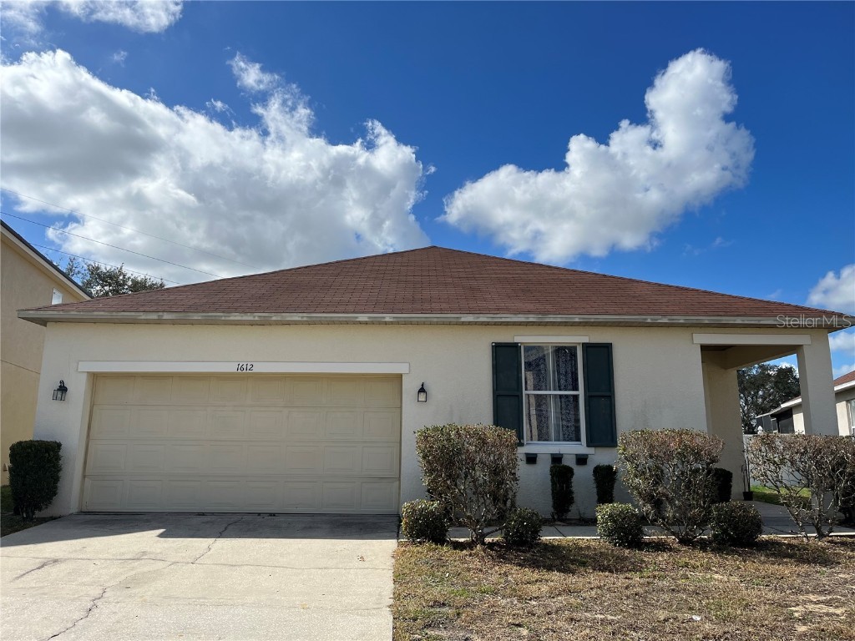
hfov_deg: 67.3
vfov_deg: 53.1
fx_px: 642
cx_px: 428
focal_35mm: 26
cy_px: 320
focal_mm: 5.1
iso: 50
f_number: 1.6
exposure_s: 1/5848
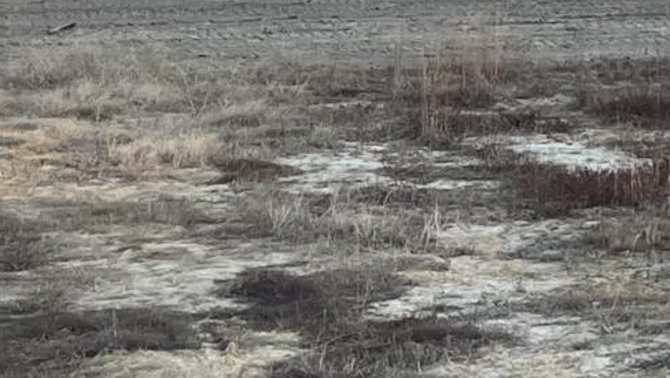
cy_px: 34
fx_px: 3093
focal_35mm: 174
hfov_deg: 11.4
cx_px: 1221
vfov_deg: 7.0
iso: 50
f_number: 1.5
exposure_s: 1/488
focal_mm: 5.7
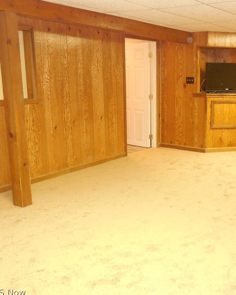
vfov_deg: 45.8
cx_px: 186
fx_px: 349
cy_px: 148
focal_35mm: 40
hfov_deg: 36.2
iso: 1100
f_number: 3.8
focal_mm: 5.3
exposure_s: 1/25
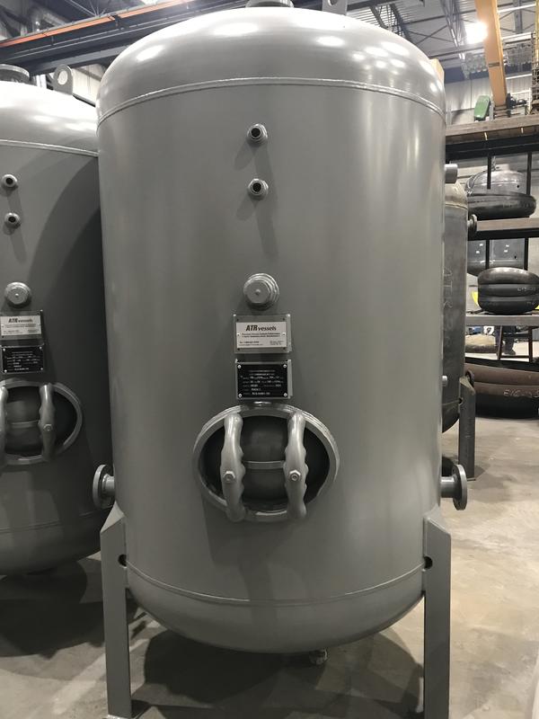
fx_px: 581
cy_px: 360
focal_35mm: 28
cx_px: 270
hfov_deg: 49.7
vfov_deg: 63.4
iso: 100
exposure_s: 1/15
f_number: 1.8
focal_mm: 3.99
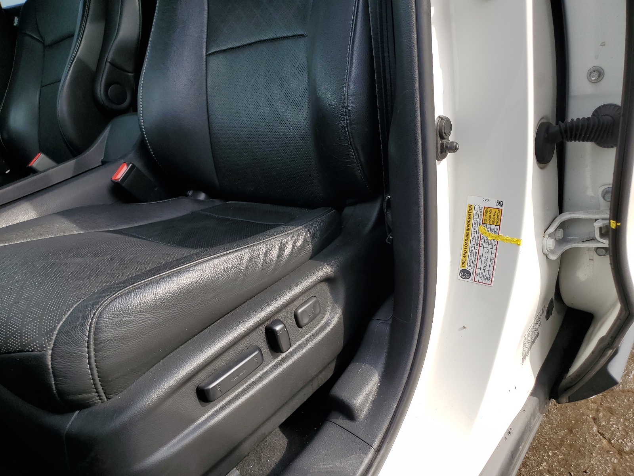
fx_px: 476
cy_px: 238
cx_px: 317
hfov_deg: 67.3
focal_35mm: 26
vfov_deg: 53.1
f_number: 1.5
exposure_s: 1/714
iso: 50
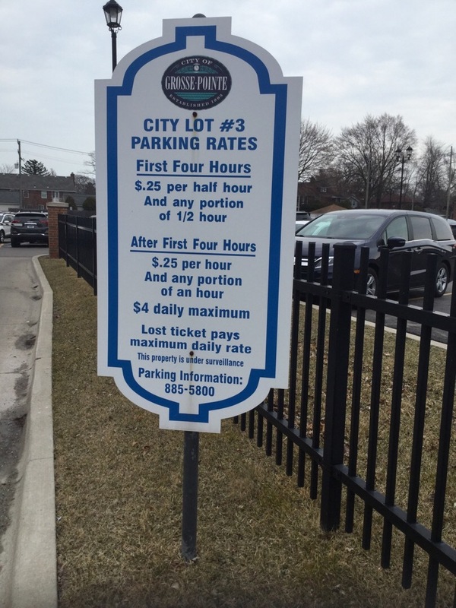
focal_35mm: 31
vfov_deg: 58.4
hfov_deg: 45.4
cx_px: 228
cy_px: 304
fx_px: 544
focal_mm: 3.3
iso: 25
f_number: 2.4
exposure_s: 1/867
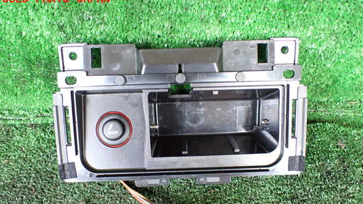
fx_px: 318
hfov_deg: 59.5
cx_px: 182
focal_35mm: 33
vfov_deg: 35.4
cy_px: 128
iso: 800
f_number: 2.3
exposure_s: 1/100
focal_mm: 5.4
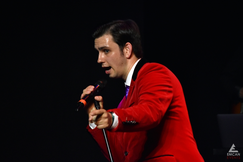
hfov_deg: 6.9
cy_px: 81
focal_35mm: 300
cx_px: 122
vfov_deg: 4.6
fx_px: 2025
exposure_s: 1/100
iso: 1600
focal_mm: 200
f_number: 5
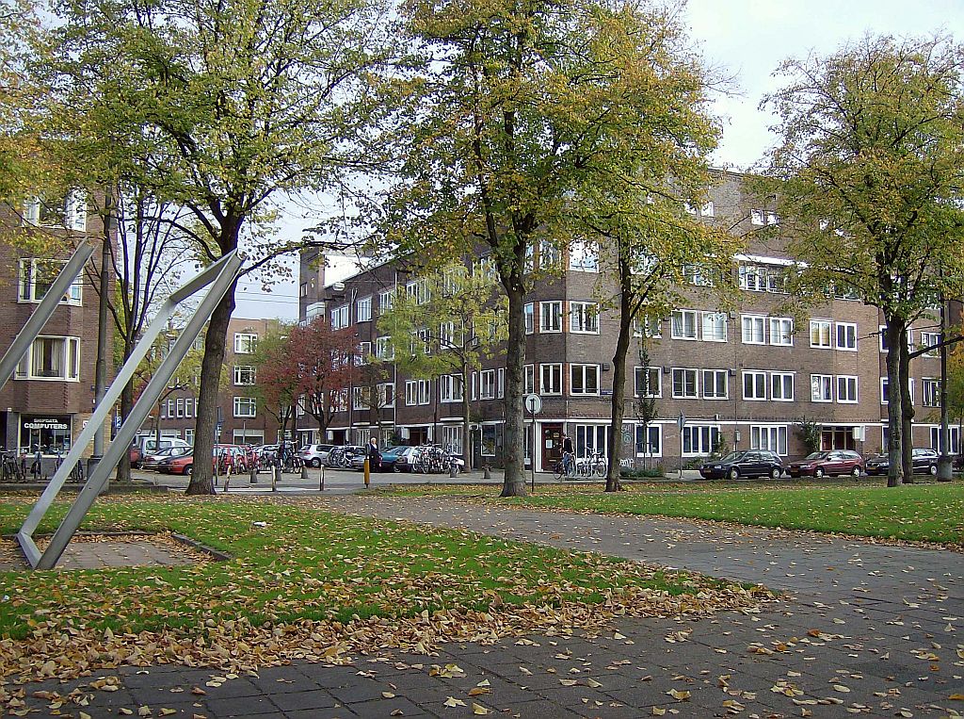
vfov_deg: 39.5
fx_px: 1000
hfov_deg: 51.5
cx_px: 482
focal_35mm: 36
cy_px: 360
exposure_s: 1/475
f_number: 2.8
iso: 100
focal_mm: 6
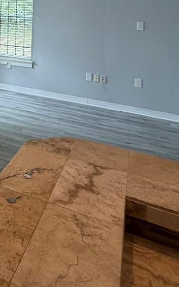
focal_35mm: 42
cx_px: -62
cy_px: -6
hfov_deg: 25.6
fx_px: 328
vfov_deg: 40.7
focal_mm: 2.22
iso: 160
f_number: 2.2
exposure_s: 1/120
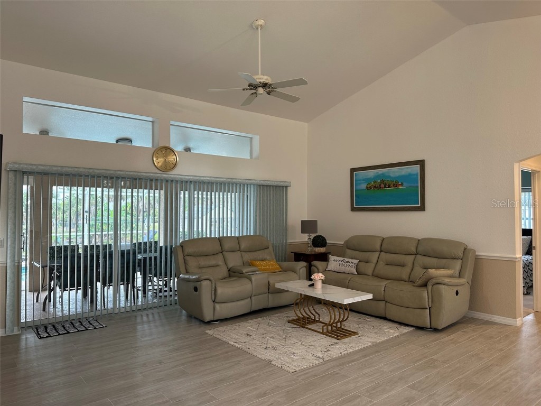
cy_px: 203
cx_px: 270
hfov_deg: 71.6
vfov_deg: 56.8
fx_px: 375
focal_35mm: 24
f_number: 1.78
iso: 125
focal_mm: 6.86
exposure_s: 1/60
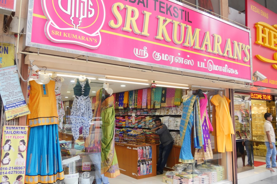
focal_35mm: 29
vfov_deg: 45.0
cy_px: 92
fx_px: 223
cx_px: 138
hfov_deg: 63.7
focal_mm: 14
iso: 500
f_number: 4
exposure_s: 1/60
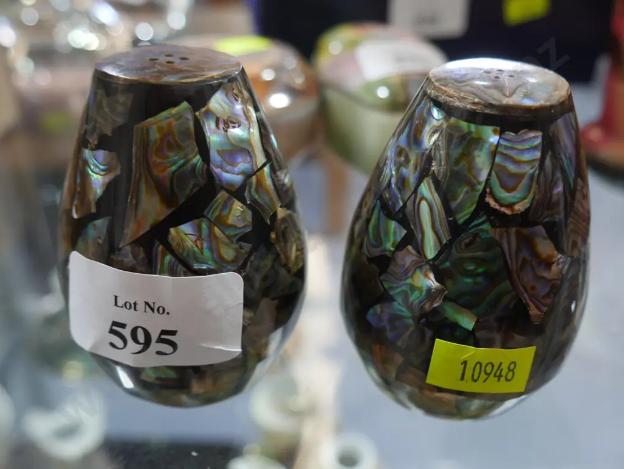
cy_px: 234
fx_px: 577
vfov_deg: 44.2
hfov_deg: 56.8
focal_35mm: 32
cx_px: 312
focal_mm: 16
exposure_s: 1/60
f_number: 3.6
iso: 640
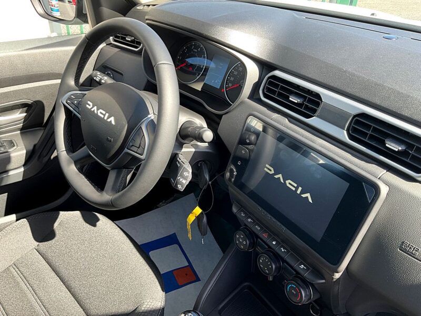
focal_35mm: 29
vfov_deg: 48.2
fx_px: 353
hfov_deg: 61.7
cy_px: 158
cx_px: 210
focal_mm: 3
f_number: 1.8
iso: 25
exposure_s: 1/122
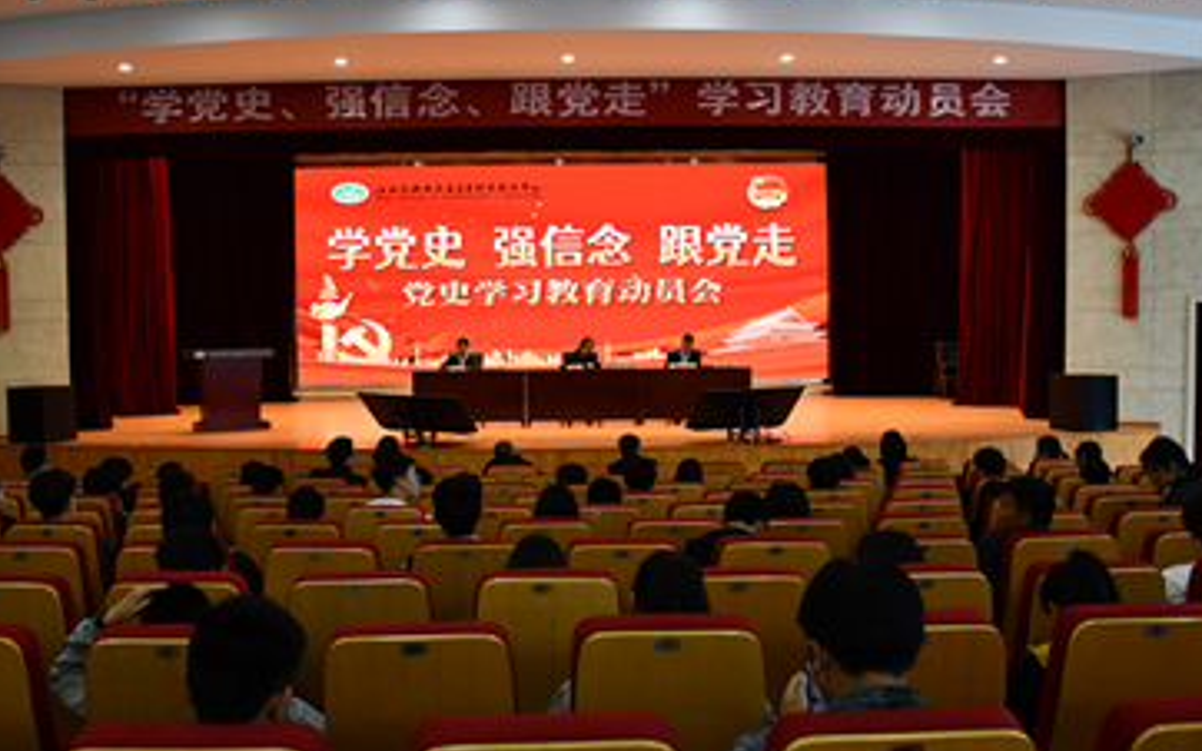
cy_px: 400
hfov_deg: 51.5
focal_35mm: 38
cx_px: 581
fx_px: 1244
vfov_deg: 33.5
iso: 800
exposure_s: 1/180
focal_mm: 18
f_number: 3.5
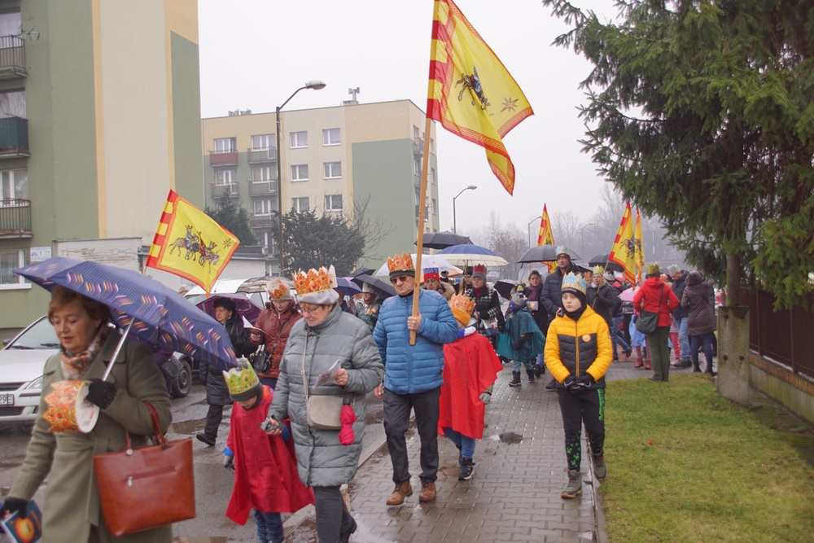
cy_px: 272
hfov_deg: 57.2
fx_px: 746
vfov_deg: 40.0
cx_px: 407
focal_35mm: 33
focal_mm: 22
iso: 200
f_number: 4
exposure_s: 1/160
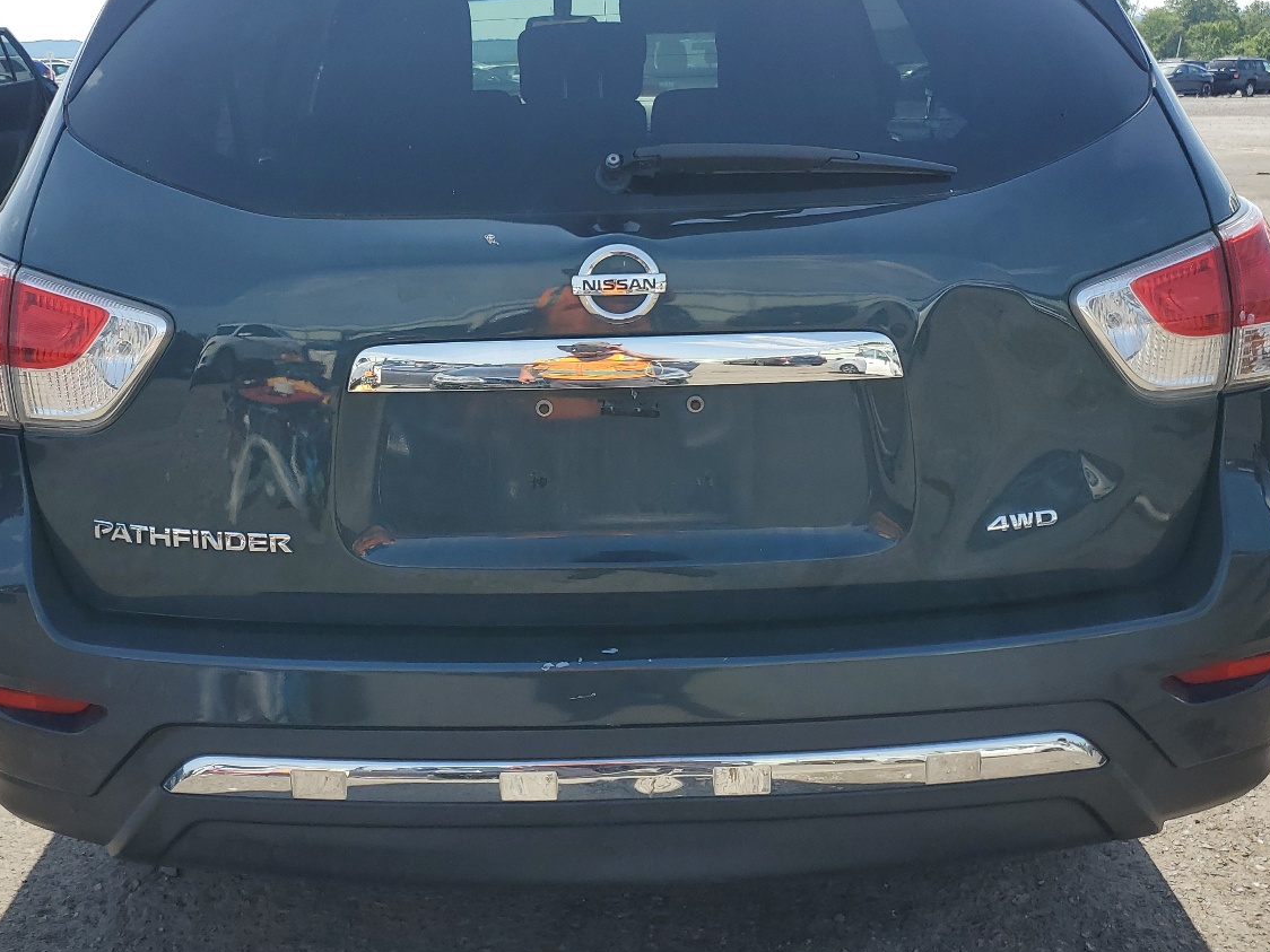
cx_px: 560
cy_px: 359
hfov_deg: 50.0
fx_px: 1357
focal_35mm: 37
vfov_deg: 38.4
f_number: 1.5
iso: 50
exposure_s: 1/2500
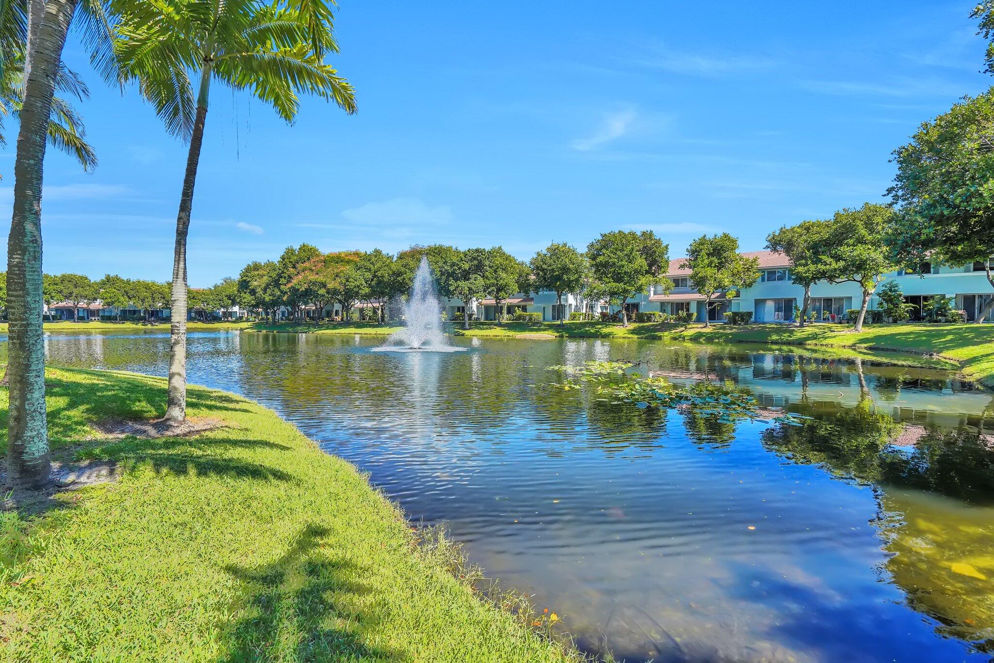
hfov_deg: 96.7
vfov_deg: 73.7
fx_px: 442
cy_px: 332
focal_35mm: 16
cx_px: 497
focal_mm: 16
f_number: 6.3
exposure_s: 1/8000
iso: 1600
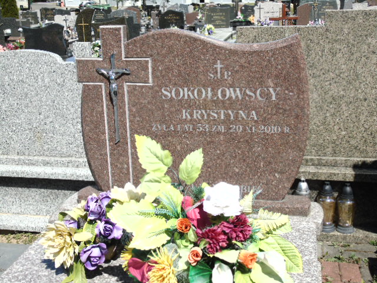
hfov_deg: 41.2
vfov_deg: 31.5
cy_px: 142
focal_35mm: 46
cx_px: 188
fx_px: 501
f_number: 4.1
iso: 80
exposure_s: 1/800
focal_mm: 8.2
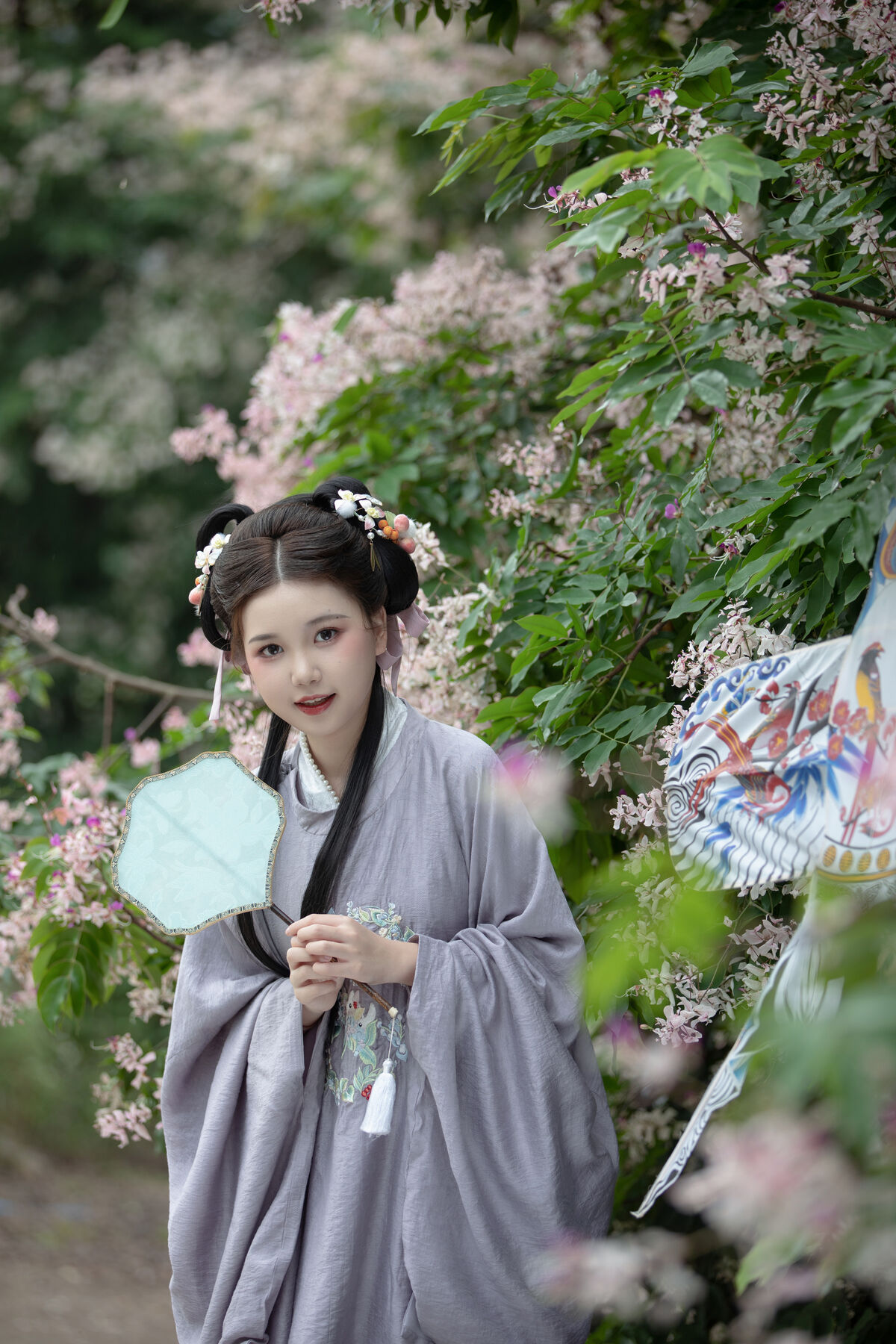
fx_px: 4442
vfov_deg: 17.2
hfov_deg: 11.5
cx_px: 448
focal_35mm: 119
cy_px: 672
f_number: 2.8
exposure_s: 1/200
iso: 160
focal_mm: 120
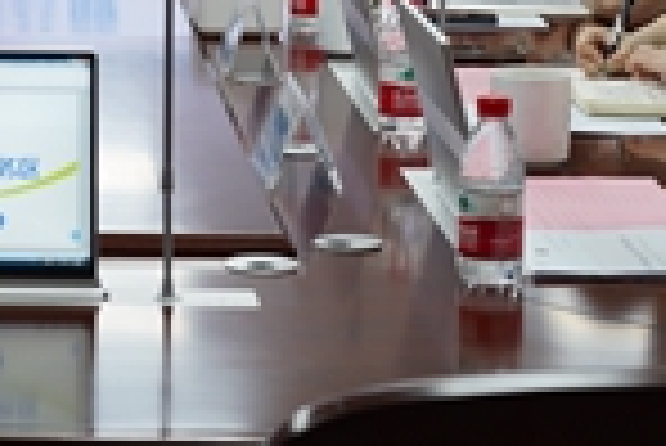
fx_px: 3092
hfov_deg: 12.0
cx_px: -140
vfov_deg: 8.1
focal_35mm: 167
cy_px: -198
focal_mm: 55
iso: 320
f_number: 6.3
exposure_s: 1/25
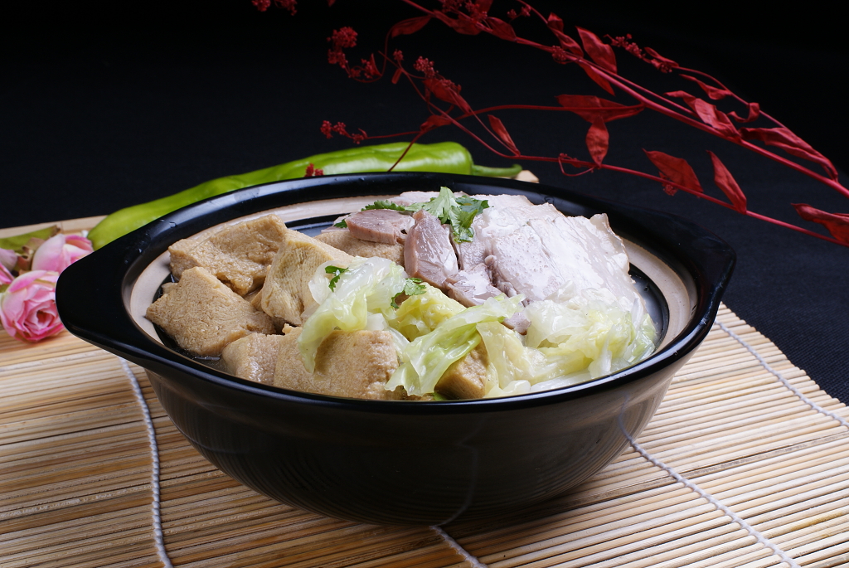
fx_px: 1062
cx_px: 424
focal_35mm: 45
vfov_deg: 29.9
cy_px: 284
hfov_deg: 43.6
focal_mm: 30
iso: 100
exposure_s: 1/160
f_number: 16
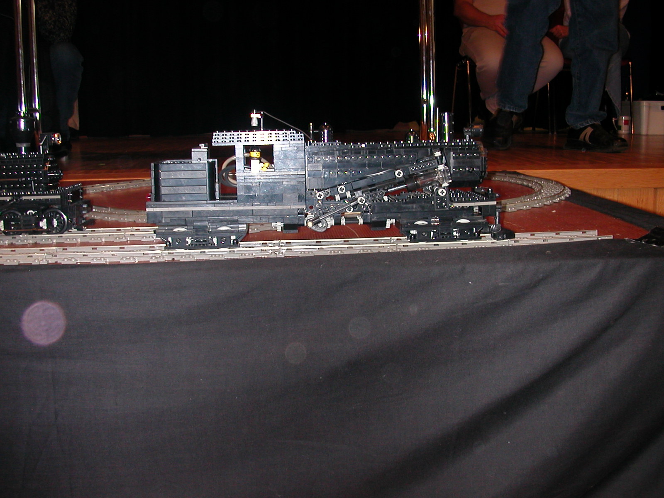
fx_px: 710
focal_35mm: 37
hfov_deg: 50.1
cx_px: 332
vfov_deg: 38.7
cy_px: 249
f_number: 2.7
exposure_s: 1/59.9
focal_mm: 5.6
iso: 100
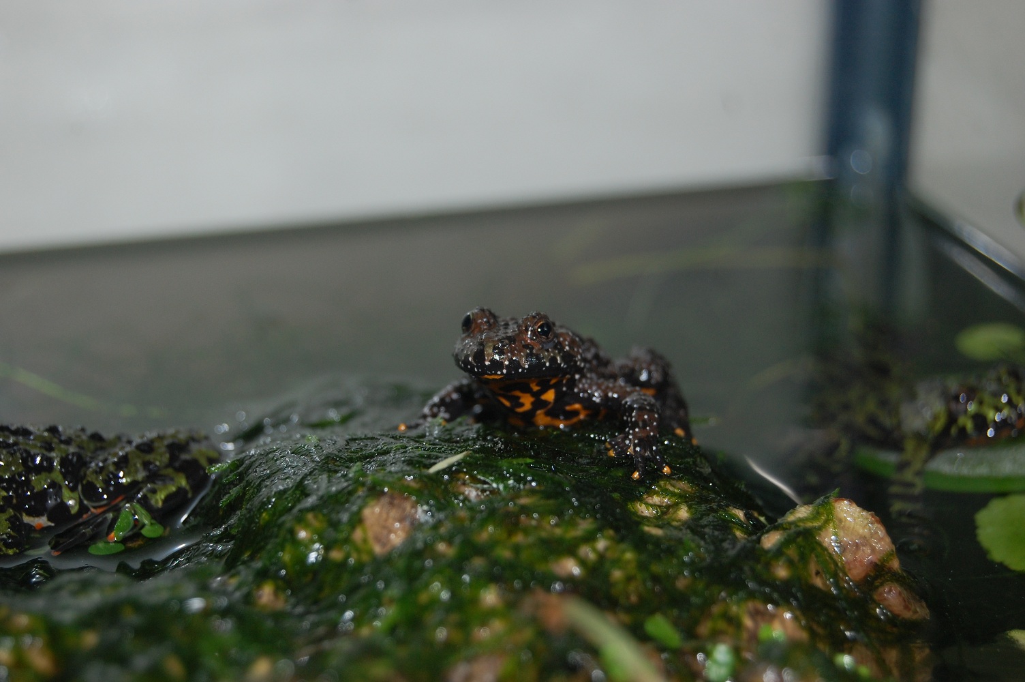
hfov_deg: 24.6
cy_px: 341
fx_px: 2347
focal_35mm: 82
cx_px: 512
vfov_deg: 16.5
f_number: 5.6
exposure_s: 1/60
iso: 400
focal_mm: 55
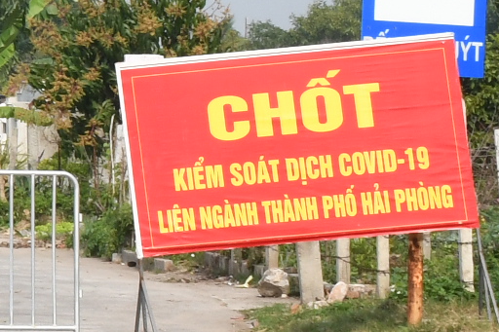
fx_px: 4295
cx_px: -593
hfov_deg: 6.4
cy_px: -128
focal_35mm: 310
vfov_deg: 4.4
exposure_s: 1/200
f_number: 20
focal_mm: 38
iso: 400
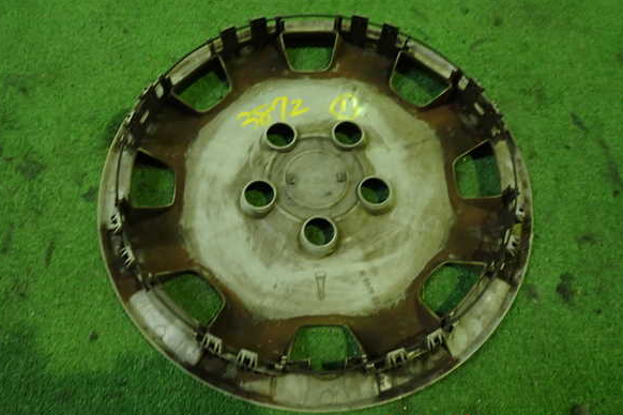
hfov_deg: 61.9
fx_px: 519
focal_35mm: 30
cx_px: 307
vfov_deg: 43.6
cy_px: 199
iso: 640
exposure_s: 1/30
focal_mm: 5.05
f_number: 2.2
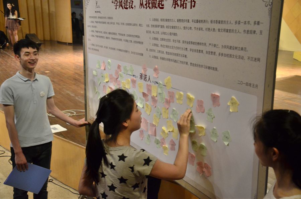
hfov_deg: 41.2
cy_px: 100
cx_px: 150
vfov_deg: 27.9
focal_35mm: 48
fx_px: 400
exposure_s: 1/60
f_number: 4.2
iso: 1600
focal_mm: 32
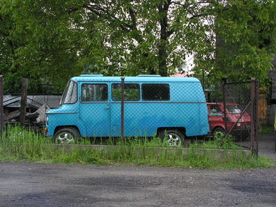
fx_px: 470
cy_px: 104
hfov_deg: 32.7
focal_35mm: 59
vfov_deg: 24.8
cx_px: 138
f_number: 3.3
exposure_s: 1/200
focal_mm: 9.9
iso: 64
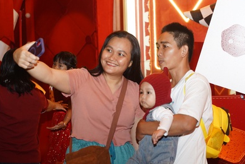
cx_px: 148
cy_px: 75
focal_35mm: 82
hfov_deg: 24.7
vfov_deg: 16.6
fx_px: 558
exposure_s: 1/160
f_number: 3.2
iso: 2000
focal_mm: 50
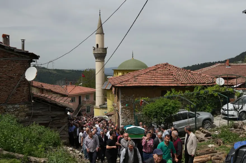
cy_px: 82
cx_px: 123
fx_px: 246
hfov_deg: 53.1
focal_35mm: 36
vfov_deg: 36.8
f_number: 7.1
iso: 320
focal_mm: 24
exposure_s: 1/1600
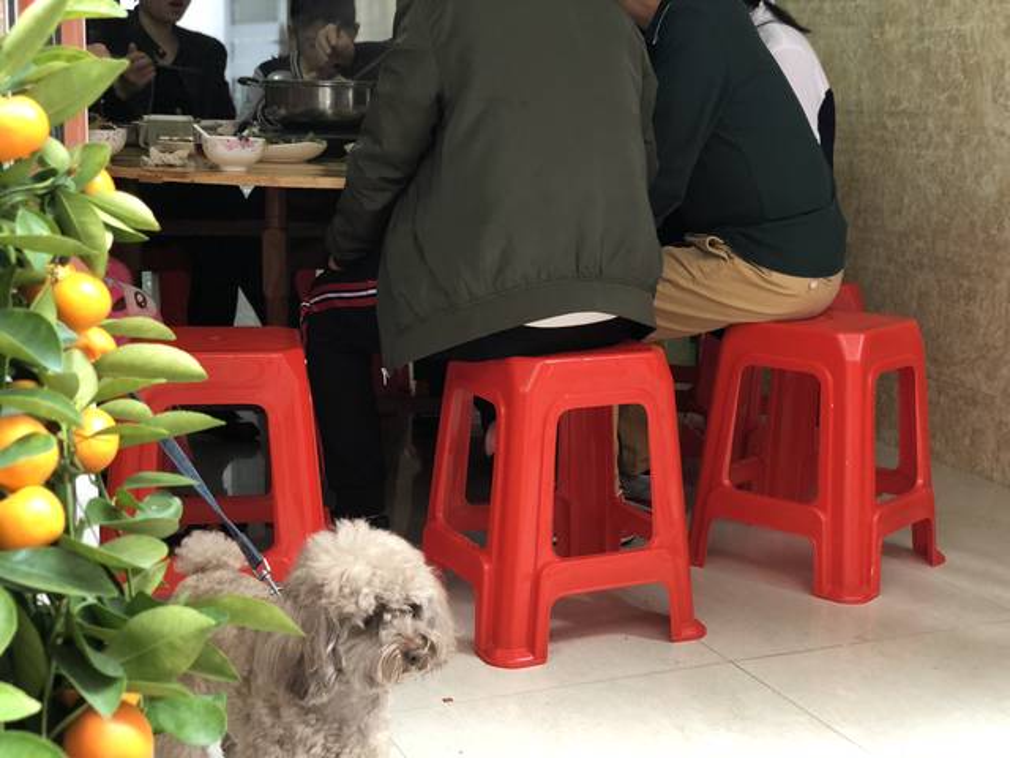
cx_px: 505
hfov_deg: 36.8
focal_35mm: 52
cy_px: 379
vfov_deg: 28.0
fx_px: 1517
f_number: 2.4
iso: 125
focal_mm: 6
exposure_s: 1/50
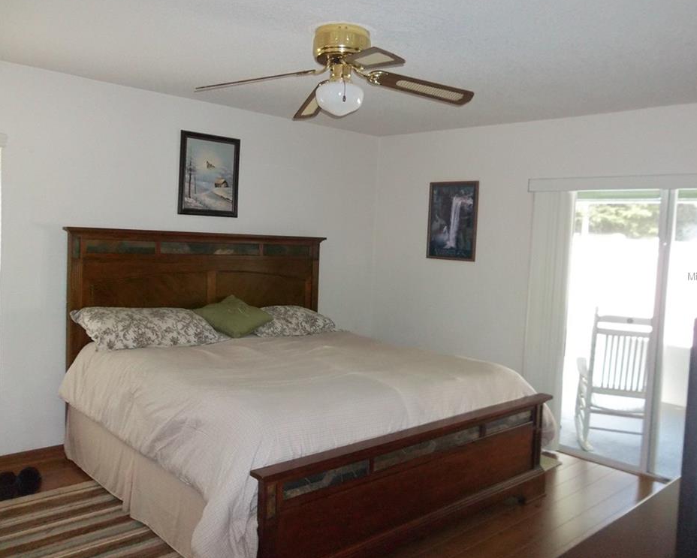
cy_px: 276
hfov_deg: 60.4
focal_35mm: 29
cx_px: 347
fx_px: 598
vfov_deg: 50.0
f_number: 3.5
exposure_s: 1/30
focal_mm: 4.9
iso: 320
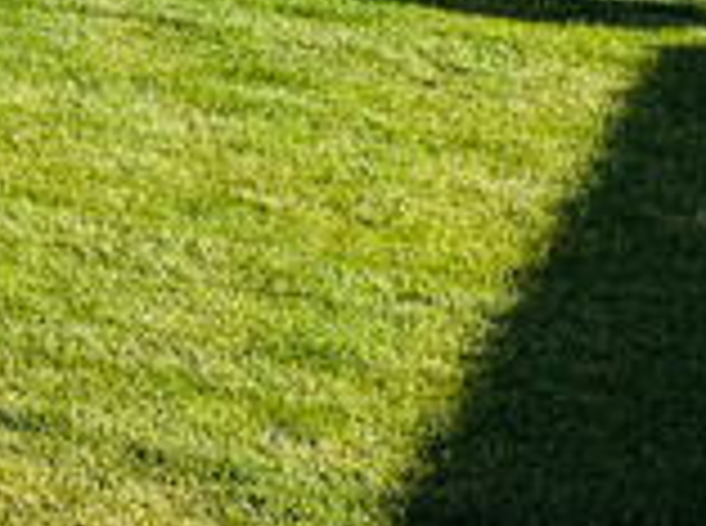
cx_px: -994
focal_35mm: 157
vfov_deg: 8.8
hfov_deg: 10.7
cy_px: -611
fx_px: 3195
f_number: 1.78
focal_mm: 6.76
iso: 80
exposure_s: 1/4405
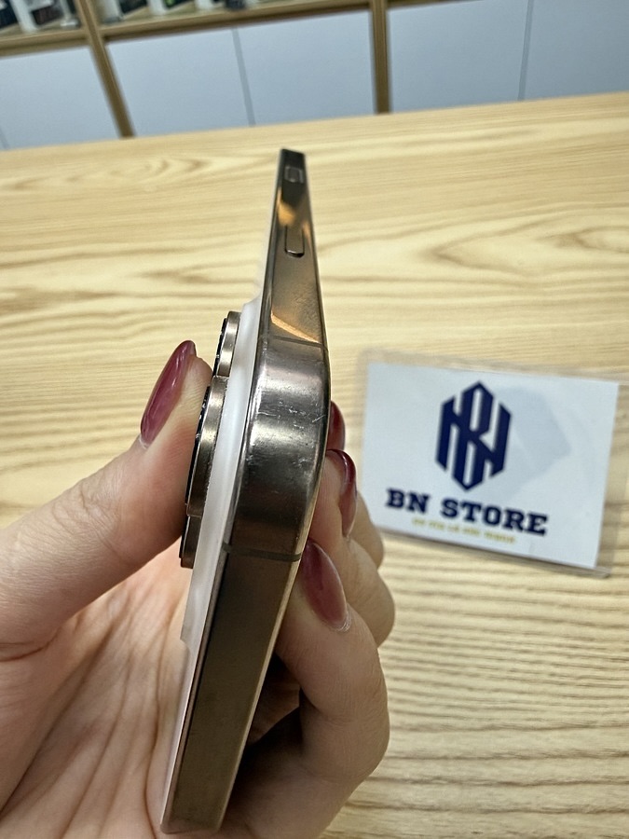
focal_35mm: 24
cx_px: 314
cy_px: 420
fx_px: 581
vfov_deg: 71.6
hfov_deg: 56.8
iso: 125
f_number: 2.2
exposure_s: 1/120
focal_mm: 2.22
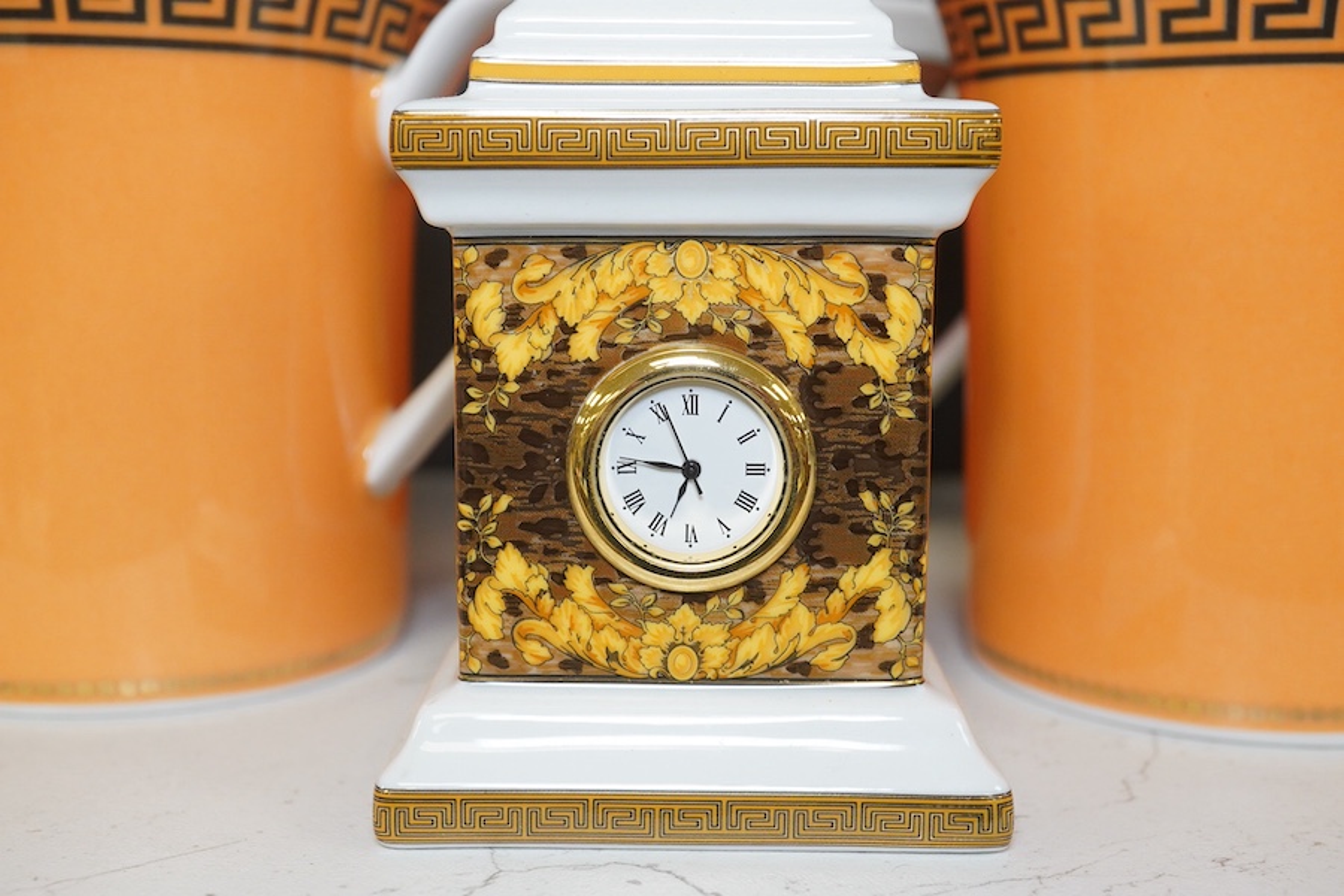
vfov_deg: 29.9
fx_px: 1680
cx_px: 672
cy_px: 448
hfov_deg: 43.6
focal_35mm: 45
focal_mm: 30
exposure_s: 1/125
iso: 1250
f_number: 11
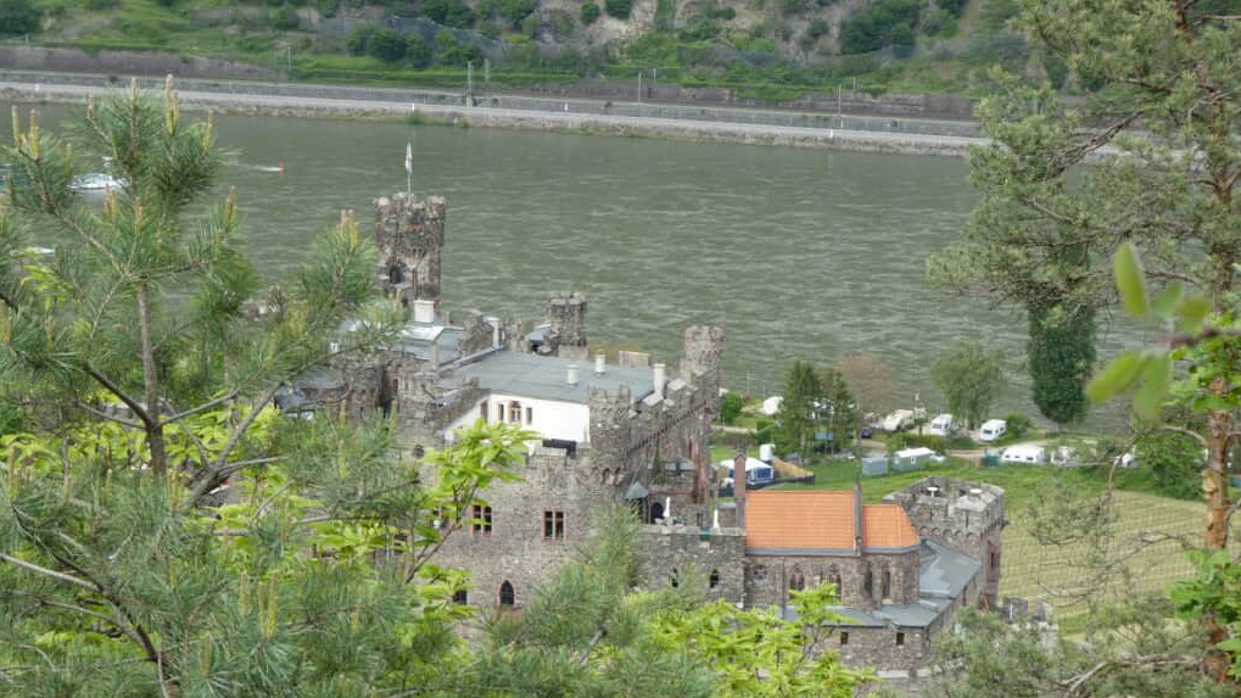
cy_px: 429
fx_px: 3027
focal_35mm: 92
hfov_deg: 23.2
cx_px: 619
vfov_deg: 13.1
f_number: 4.8
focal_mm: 15
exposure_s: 1/100
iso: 80
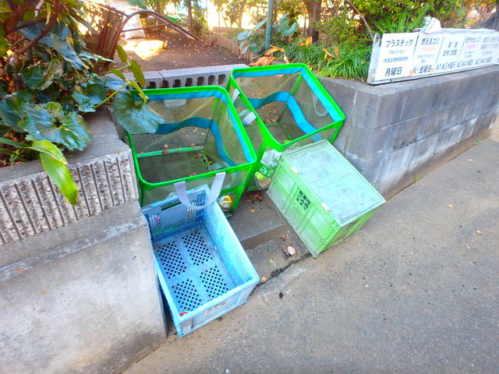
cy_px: 187
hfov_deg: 79.0
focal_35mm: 21
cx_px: 250
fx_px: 303
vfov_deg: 63.4
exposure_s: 1/30
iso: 200
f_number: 3.5
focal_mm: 3.7
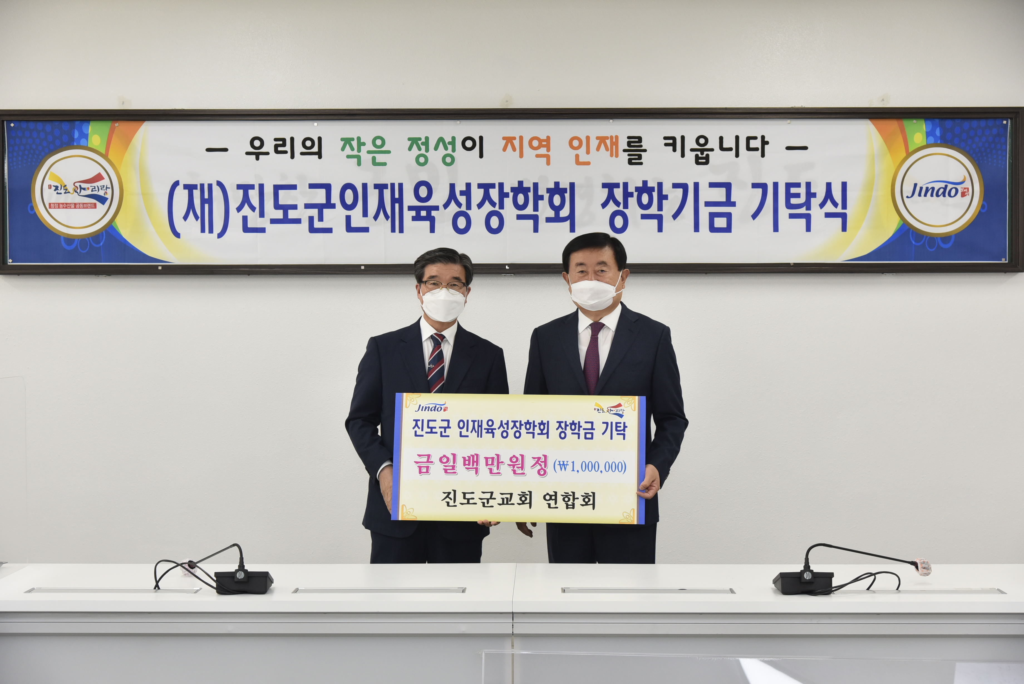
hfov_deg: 32.4
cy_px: 342
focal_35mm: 62
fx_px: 1764
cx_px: 512
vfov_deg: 21.9
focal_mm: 62
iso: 800
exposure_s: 1/125
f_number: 5
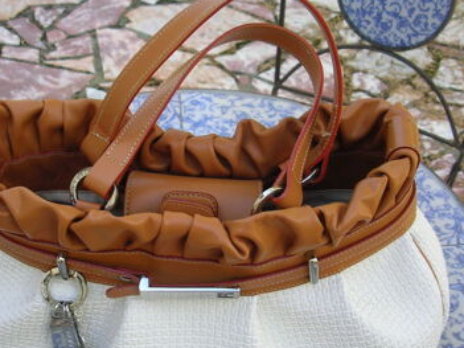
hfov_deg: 36.8
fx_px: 697
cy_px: 181
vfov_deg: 28.0
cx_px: 200
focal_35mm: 52
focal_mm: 5.8
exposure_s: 1/174
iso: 50
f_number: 2.8
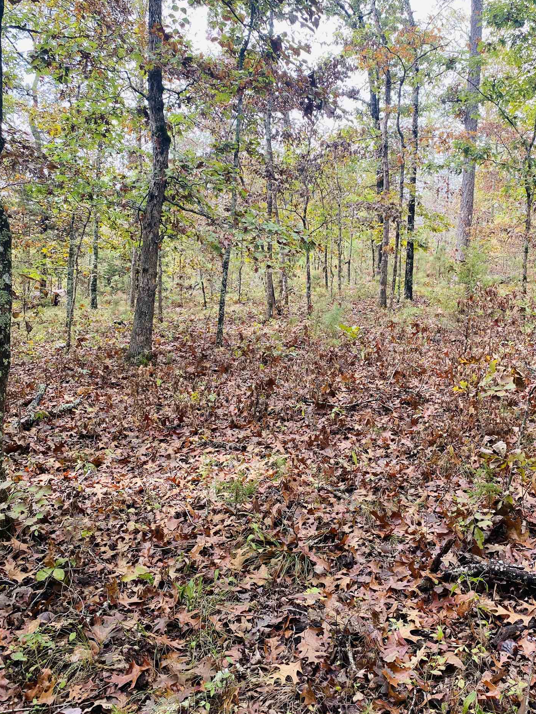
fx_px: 661
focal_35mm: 32
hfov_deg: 43.9
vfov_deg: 56.8
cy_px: 363
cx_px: 320
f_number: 1.8
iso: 32
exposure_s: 1/220
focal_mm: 4.25
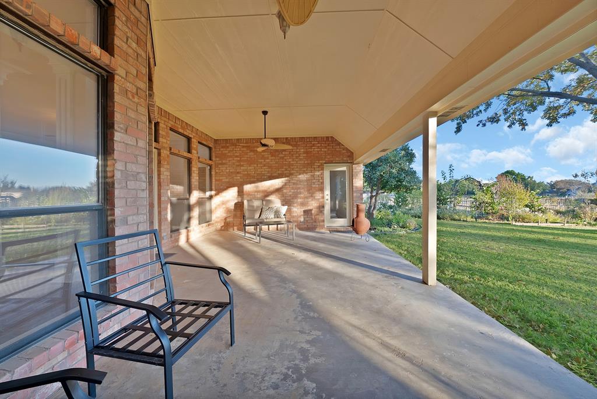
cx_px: 298
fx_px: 199
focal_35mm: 12
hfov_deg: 112.6
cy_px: 200
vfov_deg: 90.1
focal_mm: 12
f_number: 9
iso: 640
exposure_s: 1/8
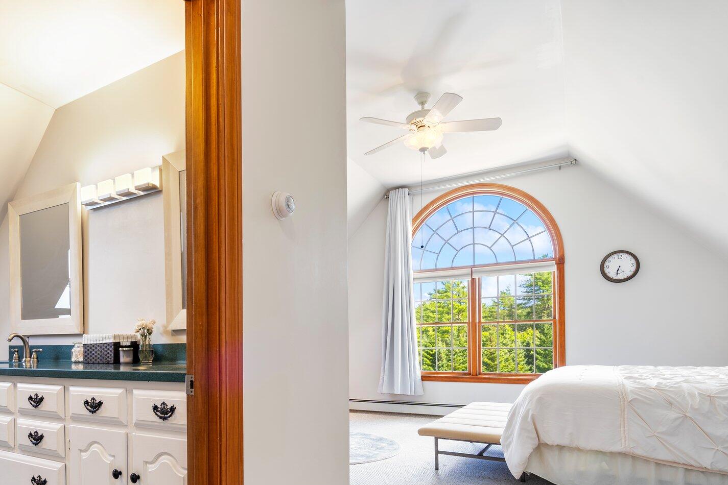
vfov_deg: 53.5
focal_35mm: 23
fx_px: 465
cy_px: 340
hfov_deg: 75.1
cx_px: 286
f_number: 9
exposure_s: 1.6
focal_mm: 16
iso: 50
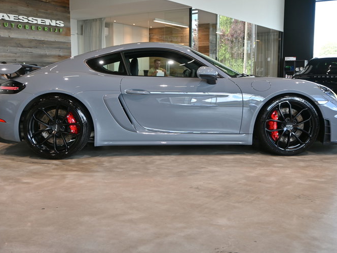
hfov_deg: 46.0
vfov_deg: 35.2
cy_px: 126
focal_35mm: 41
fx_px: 397
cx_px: 171
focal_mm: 24.5
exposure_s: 1/100
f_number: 5
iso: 200
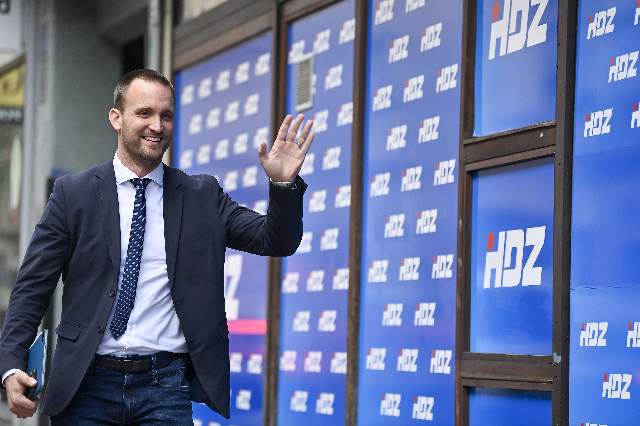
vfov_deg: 10.2
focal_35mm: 135
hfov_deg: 15.2
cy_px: 213
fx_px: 2400
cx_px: 320
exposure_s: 1/500
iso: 200
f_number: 2.8
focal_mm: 135
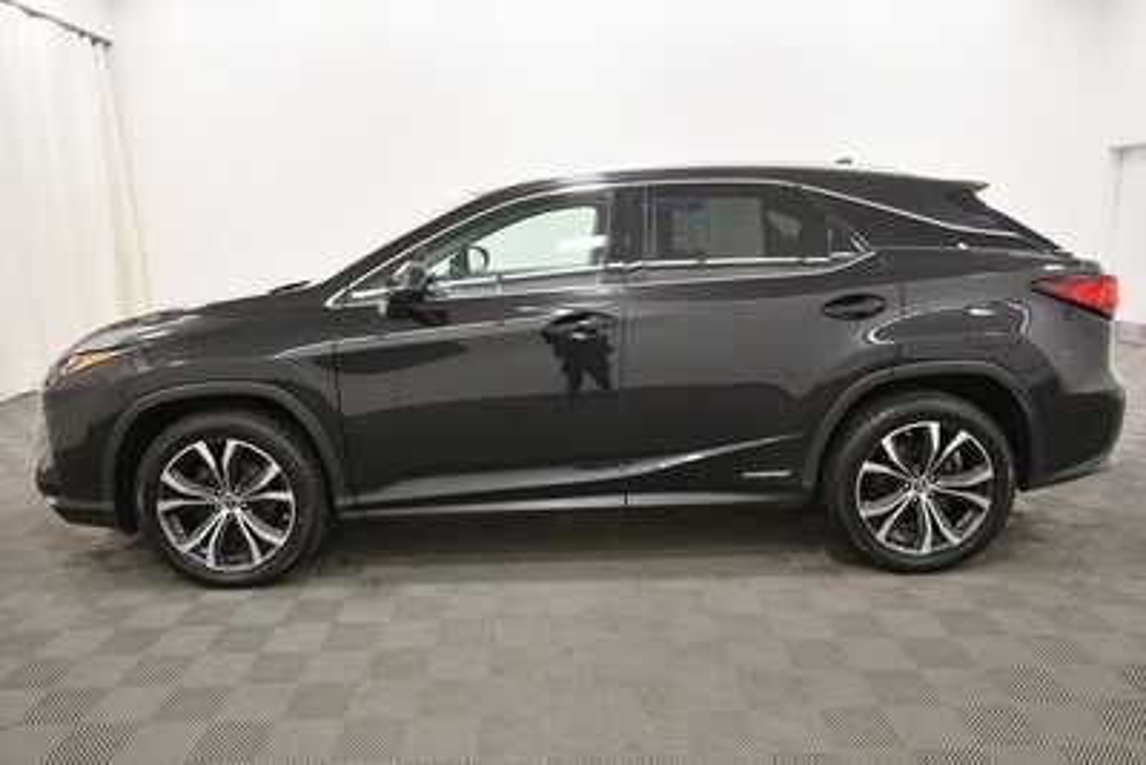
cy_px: 382
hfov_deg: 71.5
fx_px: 796
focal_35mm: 25
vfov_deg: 51.3
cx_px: 573
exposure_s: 1/125
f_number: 5.3
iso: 1100
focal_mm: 17
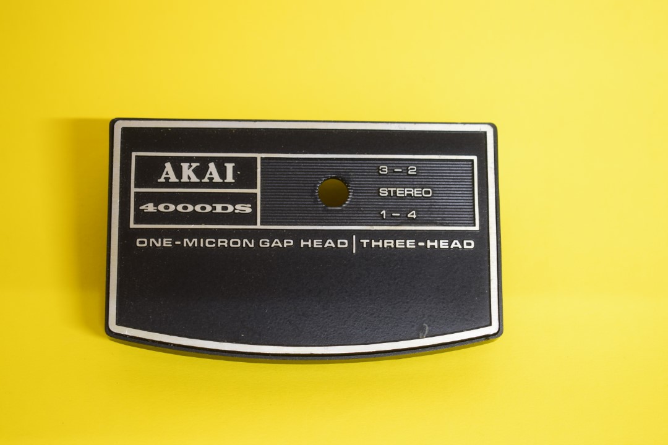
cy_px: 222
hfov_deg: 24.6
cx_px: 334
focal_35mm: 82
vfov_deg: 16.6
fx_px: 1531
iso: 500
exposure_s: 1/15
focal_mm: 55
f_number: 6.3
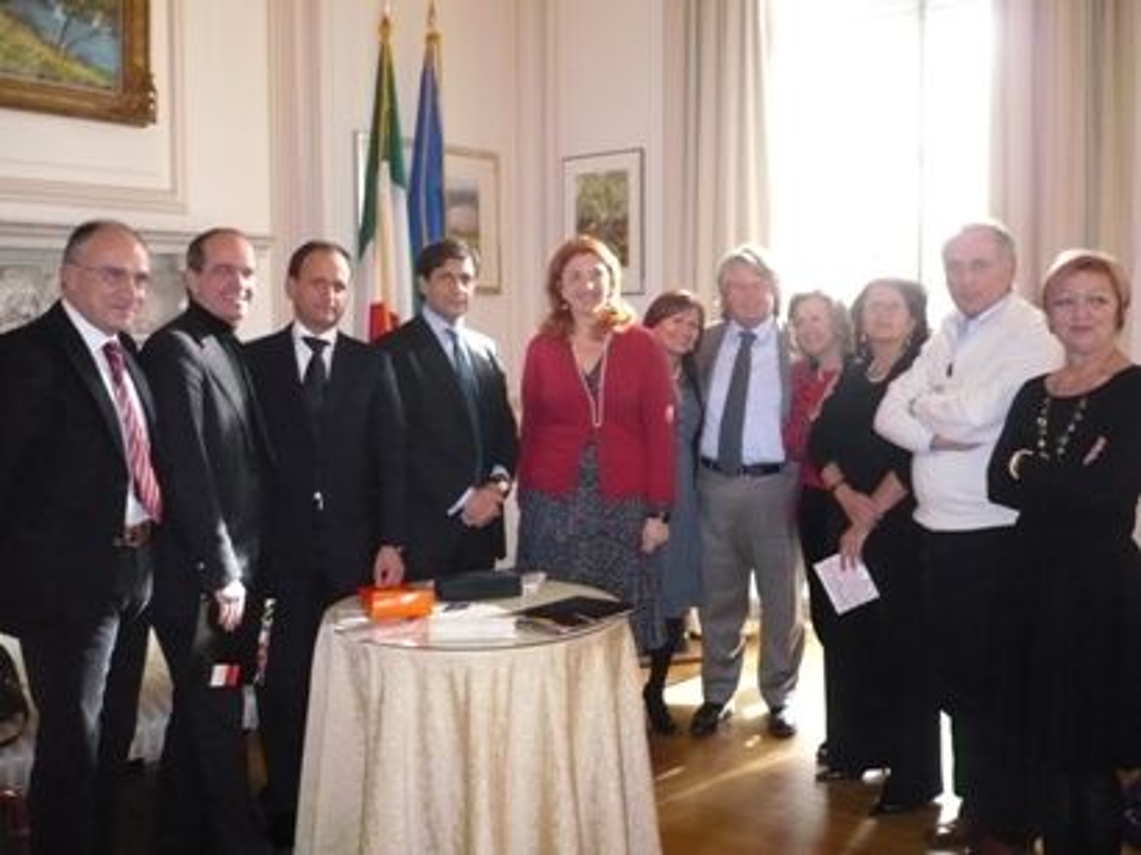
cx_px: 570
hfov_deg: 52.7
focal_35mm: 35
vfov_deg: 40.7
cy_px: 428
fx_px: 1153
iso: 400
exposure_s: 1/30
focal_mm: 5.8
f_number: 2.8
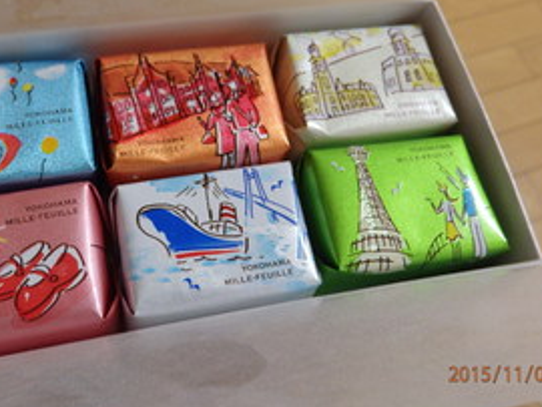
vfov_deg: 38.3
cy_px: 136
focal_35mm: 37
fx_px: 580
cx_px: 203
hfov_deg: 49.6
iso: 400
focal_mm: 4.5
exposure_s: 1/30
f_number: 3
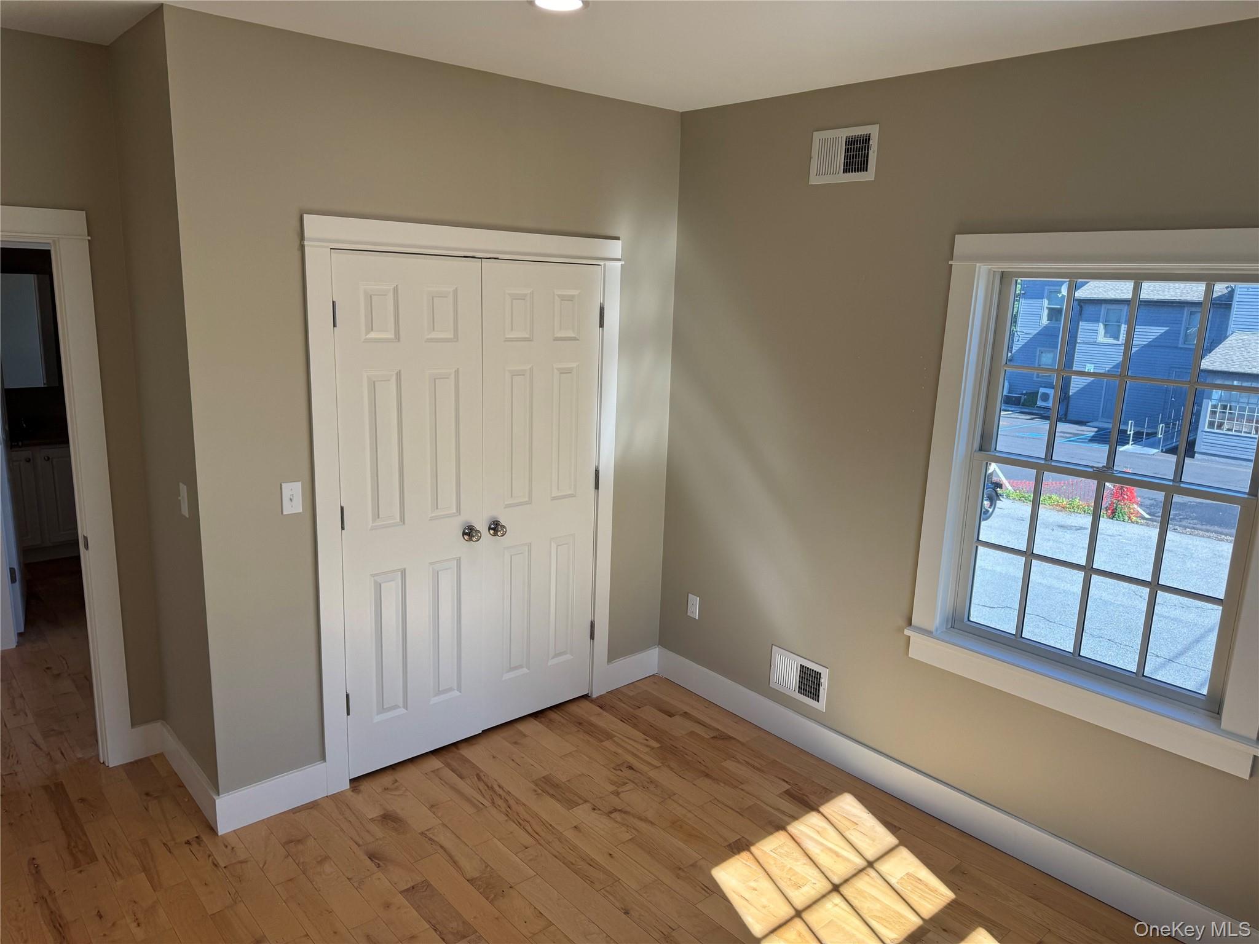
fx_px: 873
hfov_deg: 71.6
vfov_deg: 56.8
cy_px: 472
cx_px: 630
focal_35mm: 24
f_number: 1.78
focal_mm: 6.76
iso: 80
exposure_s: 1/349
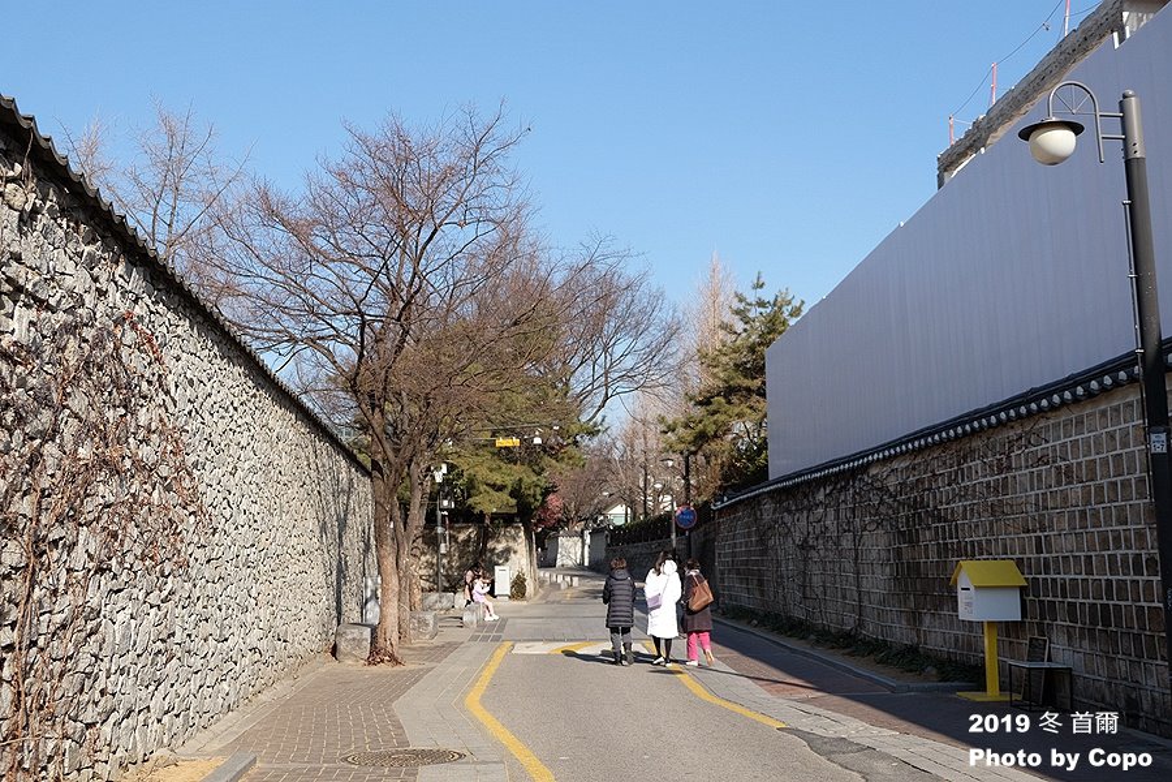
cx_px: 586
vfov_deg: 36.9
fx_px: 1172
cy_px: 391
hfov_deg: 53.1
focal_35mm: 36
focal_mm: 24.3
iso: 200
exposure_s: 1/1900
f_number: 3.2
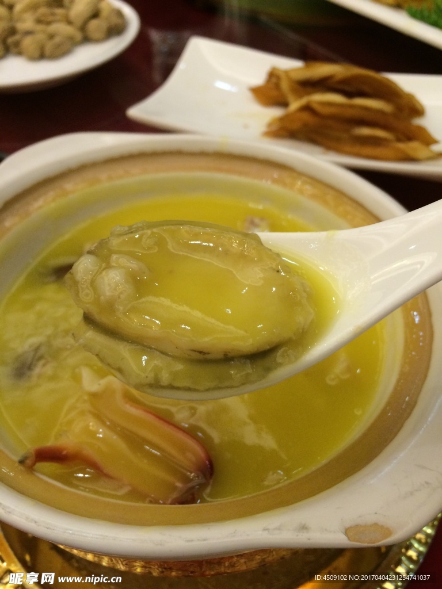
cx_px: 221
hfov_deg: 48.2
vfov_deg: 61.7
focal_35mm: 29
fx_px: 494
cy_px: 294
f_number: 2.2
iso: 80
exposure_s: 1/33
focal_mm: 4.15
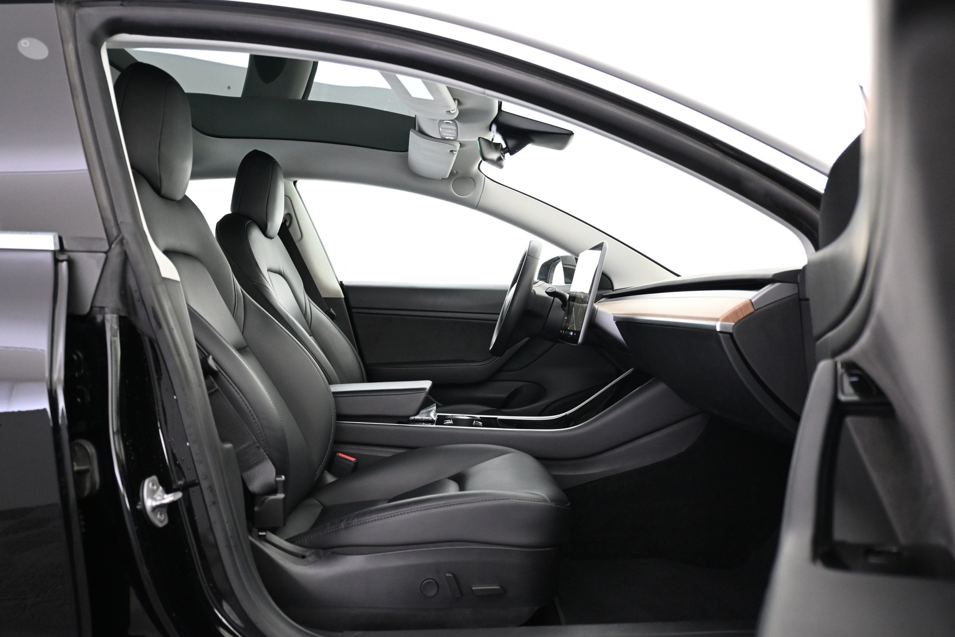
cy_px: 318
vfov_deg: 45.7
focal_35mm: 28
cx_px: 478
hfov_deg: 64.6
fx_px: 756
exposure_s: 1/20
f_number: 3.8
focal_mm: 19
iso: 1600
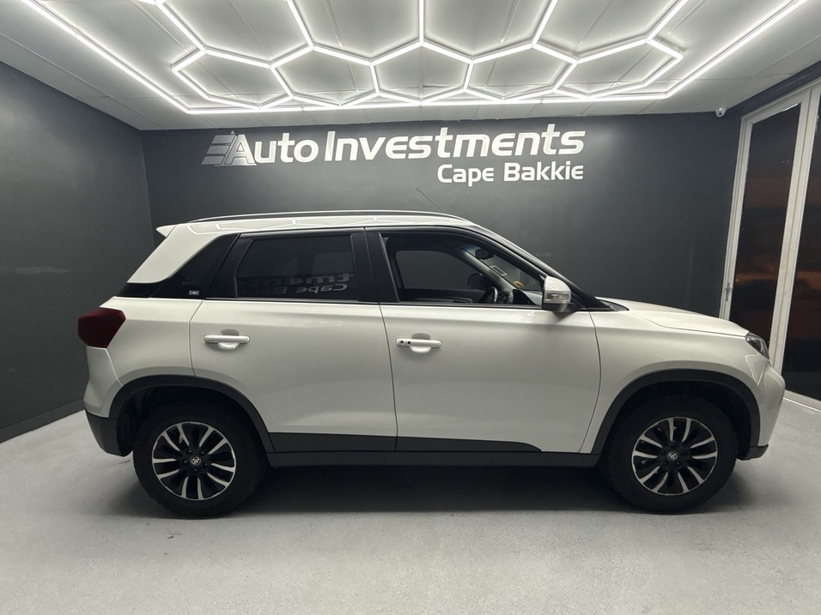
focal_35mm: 15
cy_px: 326
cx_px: 412
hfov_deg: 98.2
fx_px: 356
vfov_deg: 81.7
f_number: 2.2
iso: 100
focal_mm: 2.22
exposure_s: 1/100
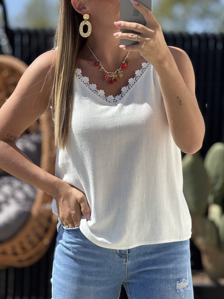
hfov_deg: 12.3
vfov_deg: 16.4
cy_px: 150
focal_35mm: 120
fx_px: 1035
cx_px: 112
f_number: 2.8
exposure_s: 1/977
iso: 50
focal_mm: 15.66
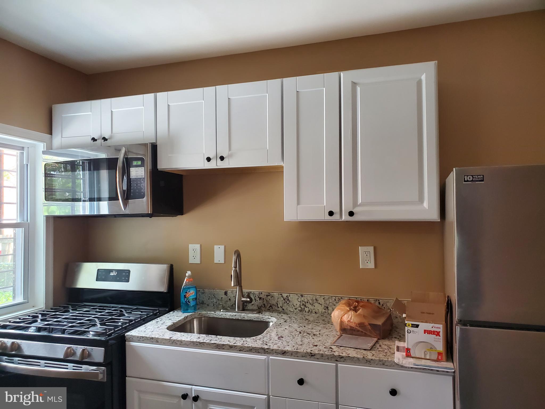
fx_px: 409
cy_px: 204
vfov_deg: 53.1
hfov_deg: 67.3
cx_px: 272
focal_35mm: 26
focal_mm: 4.3
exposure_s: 1/40
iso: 250
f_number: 2.4
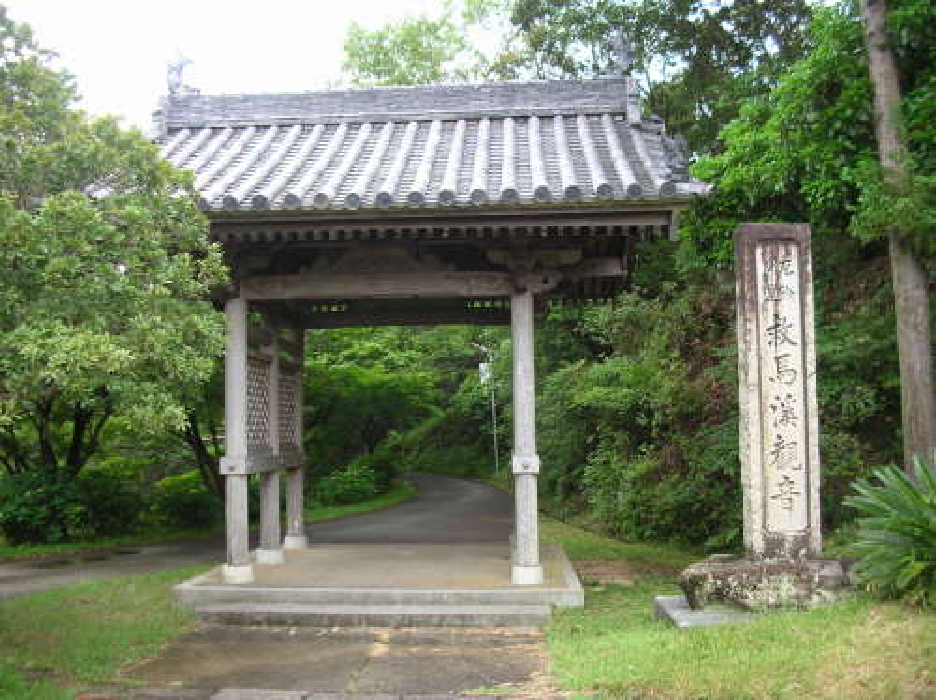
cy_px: 350
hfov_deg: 52.7
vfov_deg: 40.6
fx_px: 945
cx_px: 468
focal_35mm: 35
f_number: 2.8
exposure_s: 1/71.6
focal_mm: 5.8
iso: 50
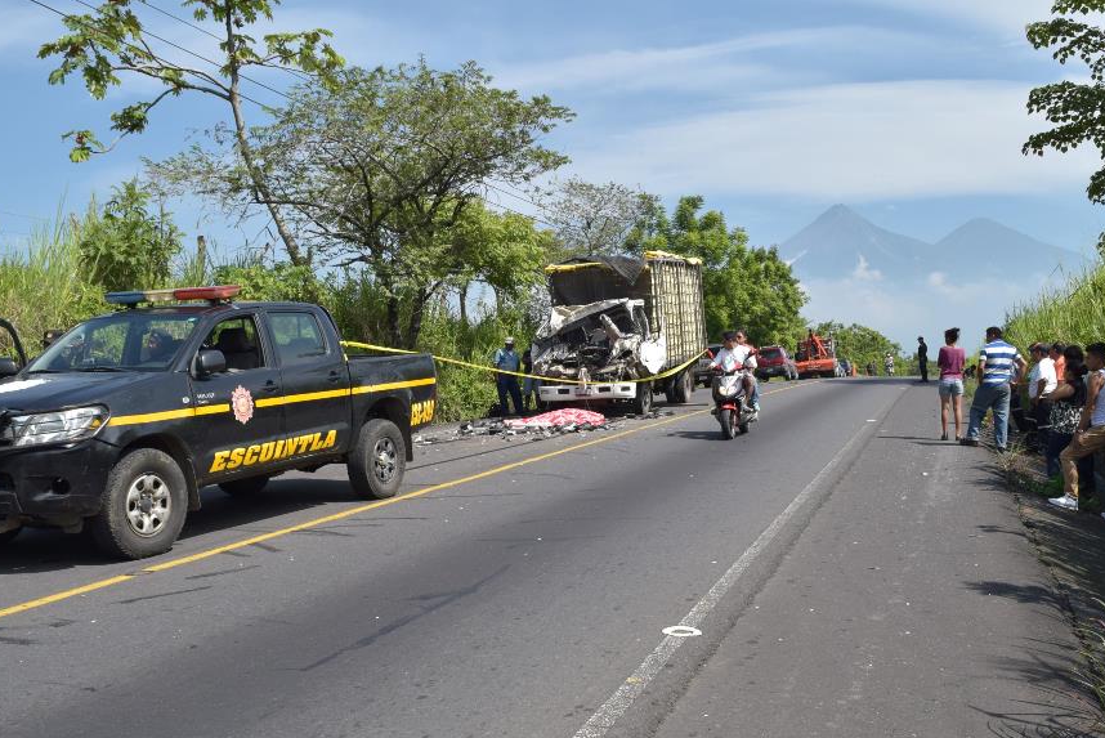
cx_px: 564
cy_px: 397
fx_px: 1155
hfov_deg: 51.1
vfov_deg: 35.4
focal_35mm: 38
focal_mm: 21
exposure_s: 1/1000
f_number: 9
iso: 400
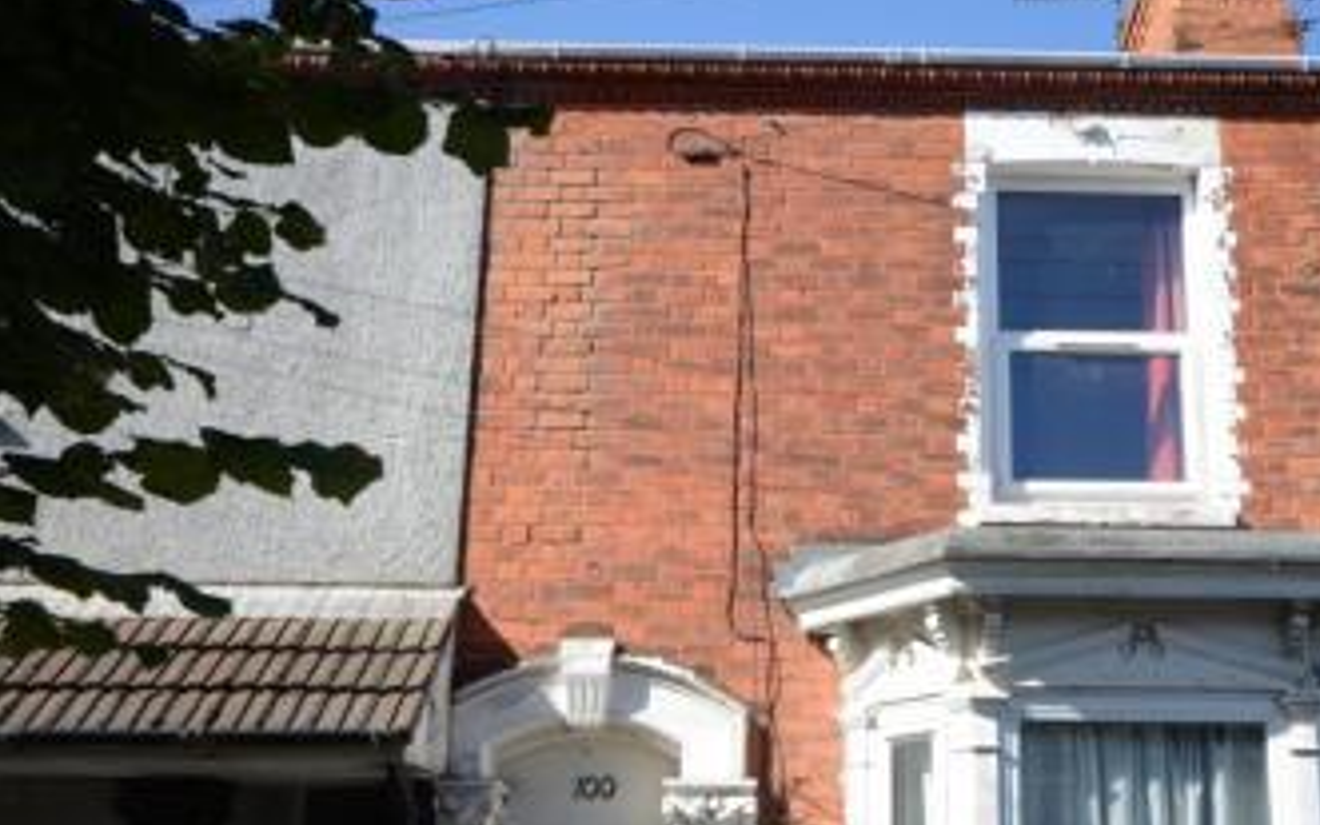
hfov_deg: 46.7
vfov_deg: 30.3
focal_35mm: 42
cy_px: 608
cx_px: 877
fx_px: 1502
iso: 100
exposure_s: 1/160
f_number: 7.1
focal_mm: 19
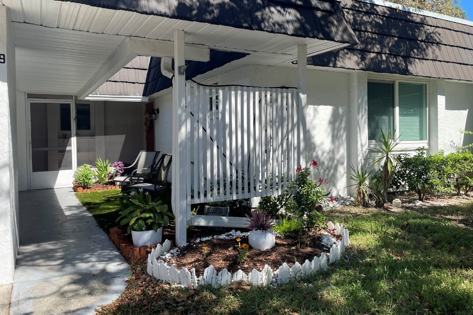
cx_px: 244
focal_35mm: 28
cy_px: 147
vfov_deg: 46.4
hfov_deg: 65.5
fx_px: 368
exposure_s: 1/1401
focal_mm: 4.2
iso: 32
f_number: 1.6
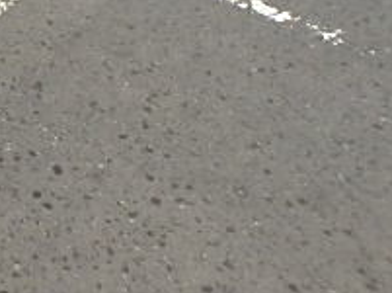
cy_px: -127
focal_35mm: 67
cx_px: -133
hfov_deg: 24.8
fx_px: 757
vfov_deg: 19.5
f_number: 3.5
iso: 640
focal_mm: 3.7
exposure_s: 1/30
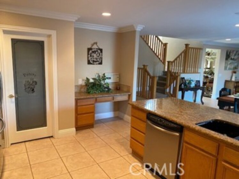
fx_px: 179
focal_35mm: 26
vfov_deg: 53.0
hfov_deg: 67.3
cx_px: 120
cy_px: 90
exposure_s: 1/60
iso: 320
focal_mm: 4.25
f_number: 1.8
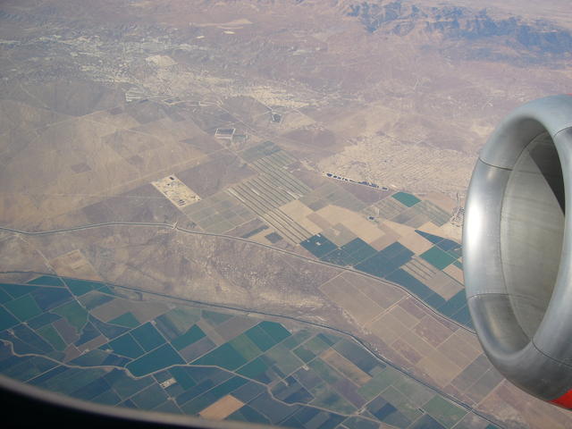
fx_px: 578
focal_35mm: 35
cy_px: 214
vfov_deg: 40.7
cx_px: 286
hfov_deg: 52.6
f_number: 8
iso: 50
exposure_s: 1/125
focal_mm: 5.8
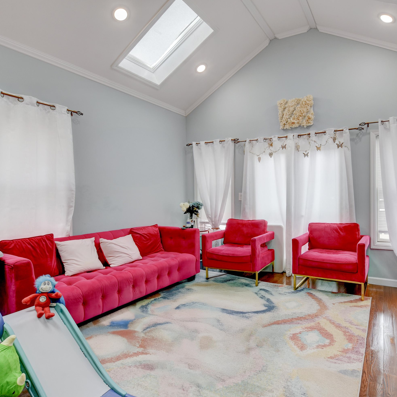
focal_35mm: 20
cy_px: 203
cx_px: 236
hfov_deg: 74.1
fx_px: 260
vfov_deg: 74.8
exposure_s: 1/20
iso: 250
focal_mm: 10
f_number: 8
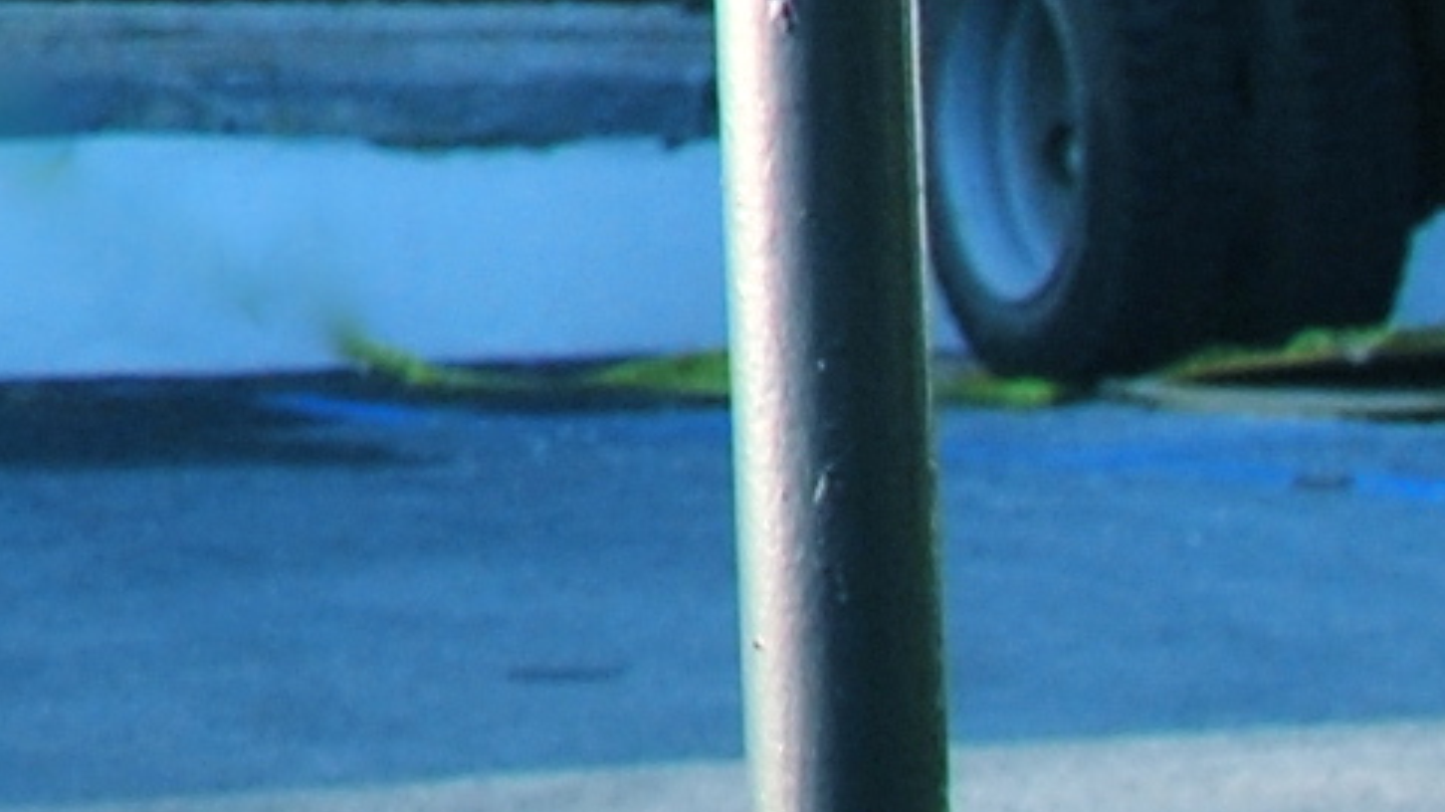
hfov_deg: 4.6
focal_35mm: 440
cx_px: -3932
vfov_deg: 2.7
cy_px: -2654
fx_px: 16863
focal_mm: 35
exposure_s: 1/125
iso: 110
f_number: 5.6
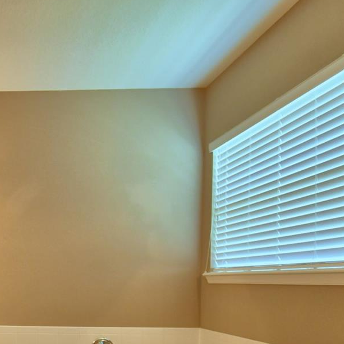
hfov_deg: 40.9
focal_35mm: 34
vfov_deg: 44.9
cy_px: 297
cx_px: -15
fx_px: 382
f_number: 4.5
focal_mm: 10
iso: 640
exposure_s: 1/30
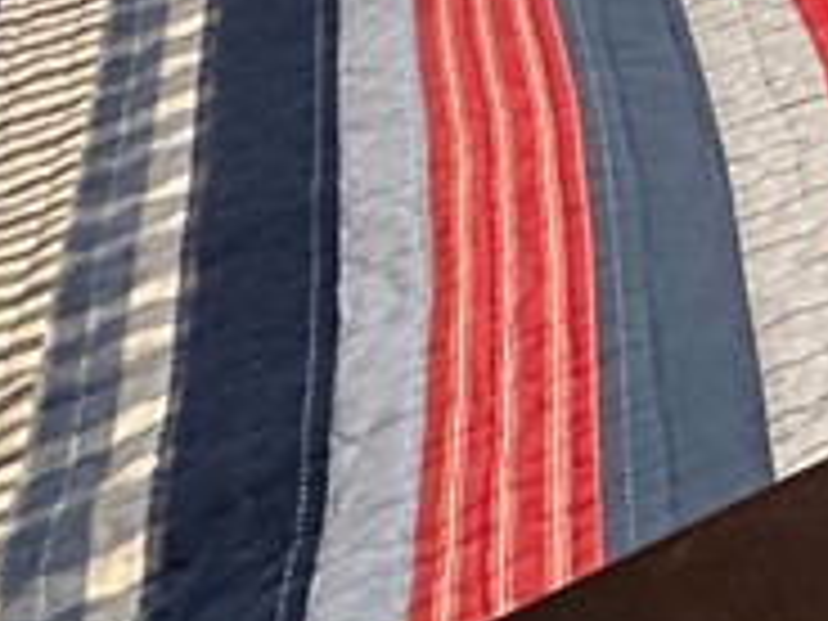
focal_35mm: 78
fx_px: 1866
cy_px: -756
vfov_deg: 14.4
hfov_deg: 19.4
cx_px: 1449
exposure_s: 1/60
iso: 400
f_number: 2.2
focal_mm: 2.22
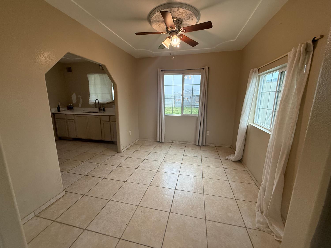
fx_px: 134
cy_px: 124
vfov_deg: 85.7
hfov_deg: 102.1
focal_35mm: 14
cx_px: 166
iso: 250
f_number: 2.2
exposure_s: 1/120
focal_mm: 2.22
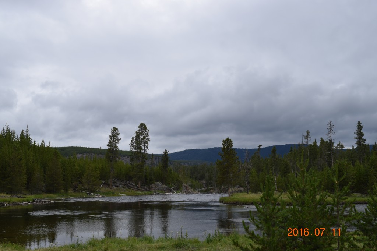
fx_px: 424
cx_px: 188
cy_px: 126
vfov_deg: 33.0
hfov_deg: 47.9
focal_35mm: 40
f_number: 9
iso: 200
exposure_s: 1/320
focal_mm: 27
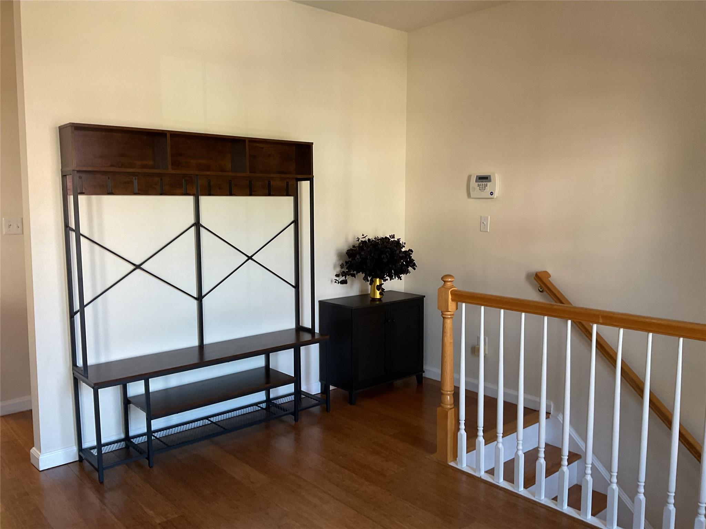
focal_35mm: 29
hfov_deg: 61.7
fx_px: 591
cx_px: 353
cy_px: 264
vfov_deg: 48.2
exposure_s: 1/60
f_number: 1.8
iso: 100
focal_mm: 3
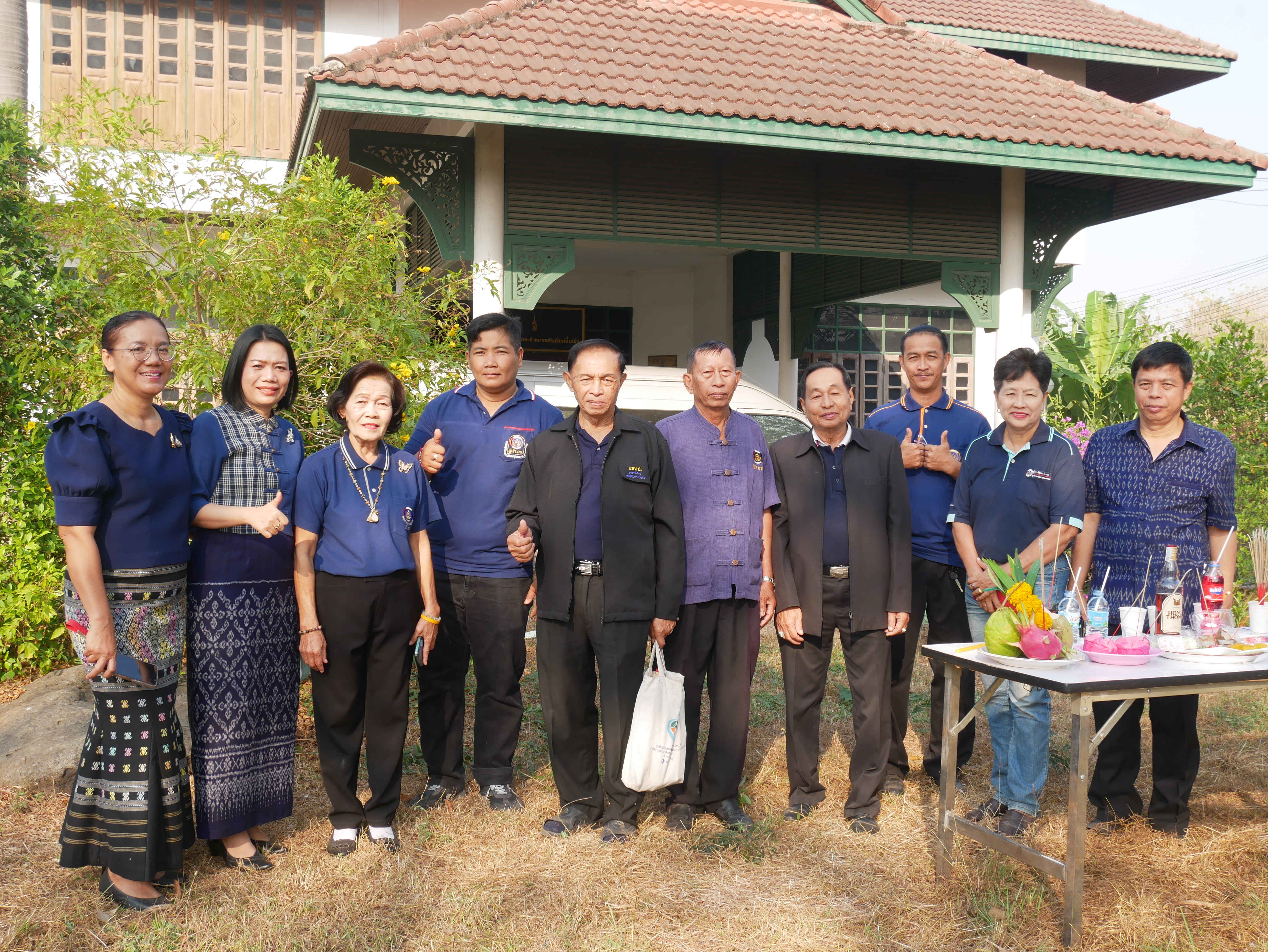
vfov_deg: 41.8
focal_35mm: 34
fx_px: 1246
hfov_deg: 53.9
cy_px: 476
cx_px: 634
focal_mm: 17
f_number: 5.6
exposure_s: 1/160
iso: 200
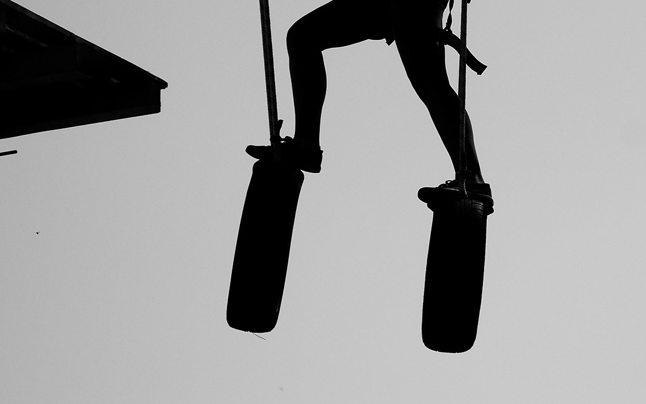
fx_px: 4824
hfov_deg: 7.6
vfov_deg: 4.8
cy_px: -56
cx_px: 547
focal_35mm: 274
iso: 100
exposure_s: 1/400
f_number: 6.3
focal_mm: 80
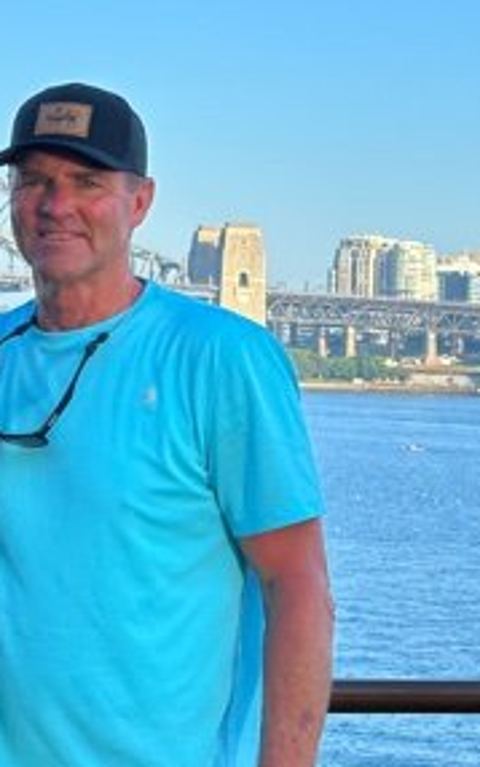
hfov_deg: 11.0
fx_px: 2384
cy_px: 271
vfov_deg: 18.2
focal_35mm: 114
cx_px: -274
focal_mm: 6.86
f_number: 1.78
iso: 64
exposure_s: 1/2410
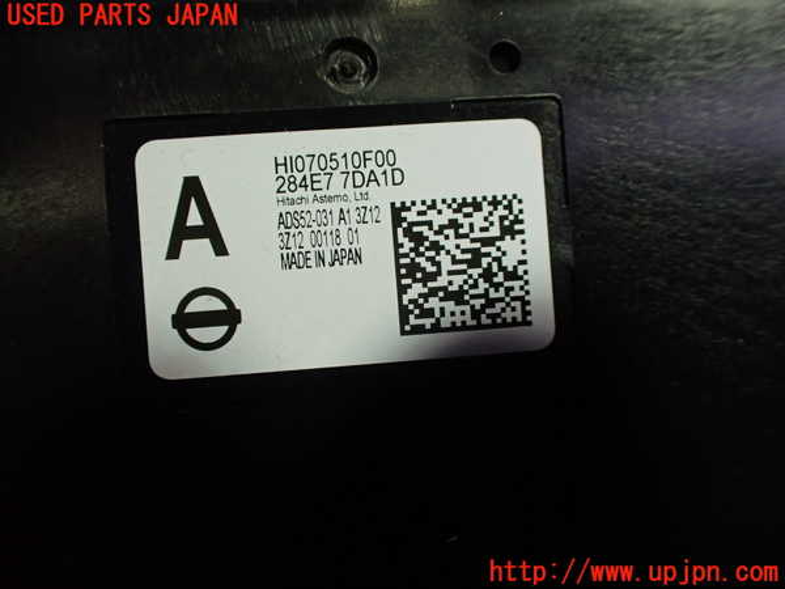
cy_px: 294
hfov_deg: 60.0
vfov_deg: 46.8
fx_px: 680
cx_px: 392
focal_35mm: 30
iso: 400
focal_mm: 5.4
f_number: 2.3
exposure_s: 1/125
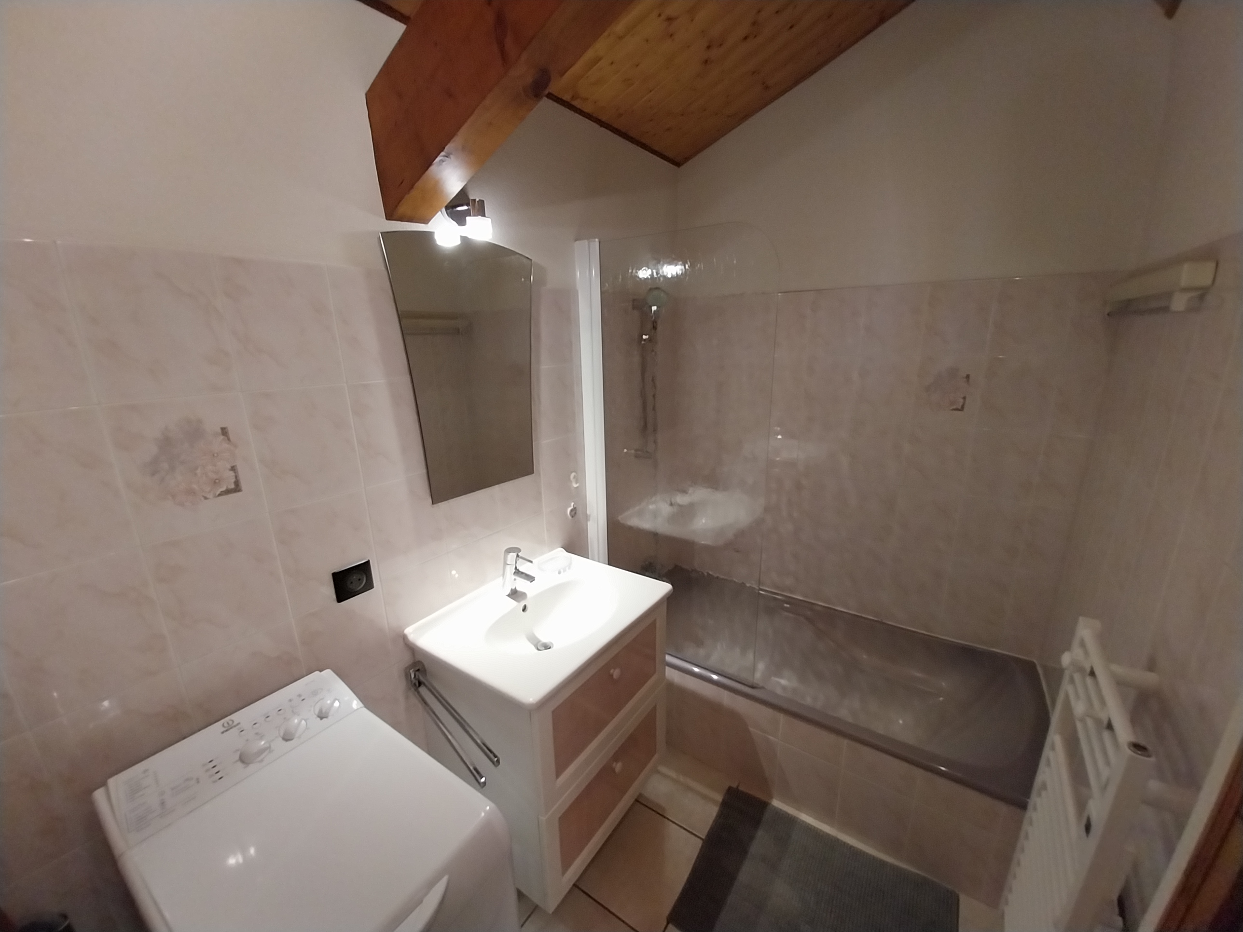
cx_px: 622
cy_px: 466
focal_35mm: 13
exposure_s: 1/50.1
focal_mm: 1.13
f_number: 2.2
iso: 200
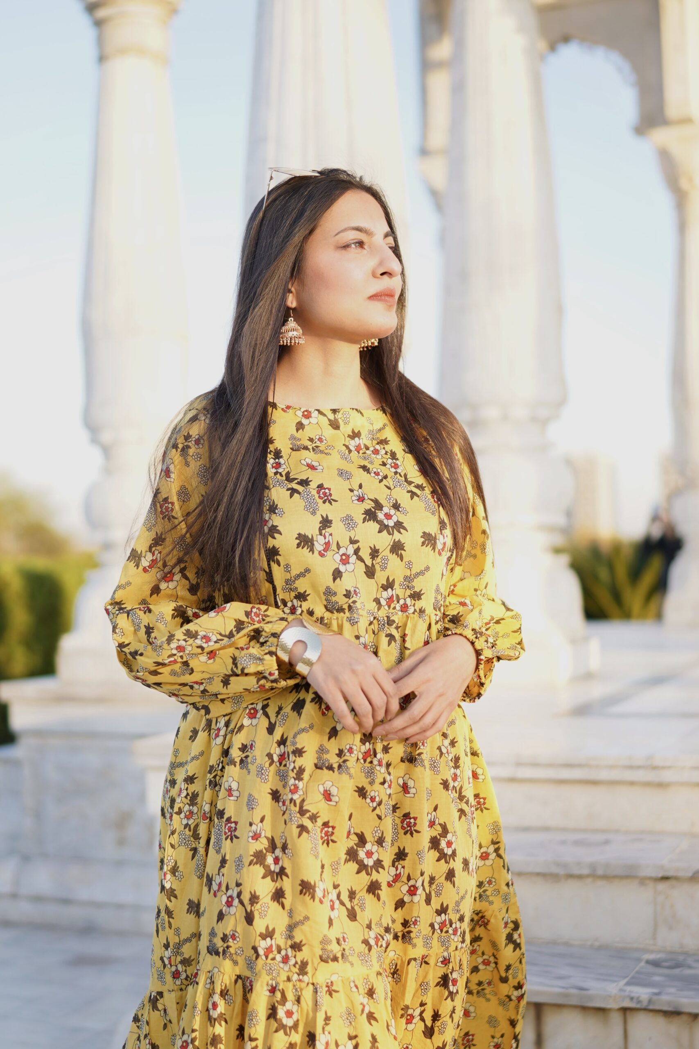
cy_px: 524
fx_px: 1514
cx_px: 350
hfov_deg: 26.0
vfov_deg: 38.2
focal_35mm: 52
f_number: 1.4
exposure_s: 1/640
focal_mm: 35
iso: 100
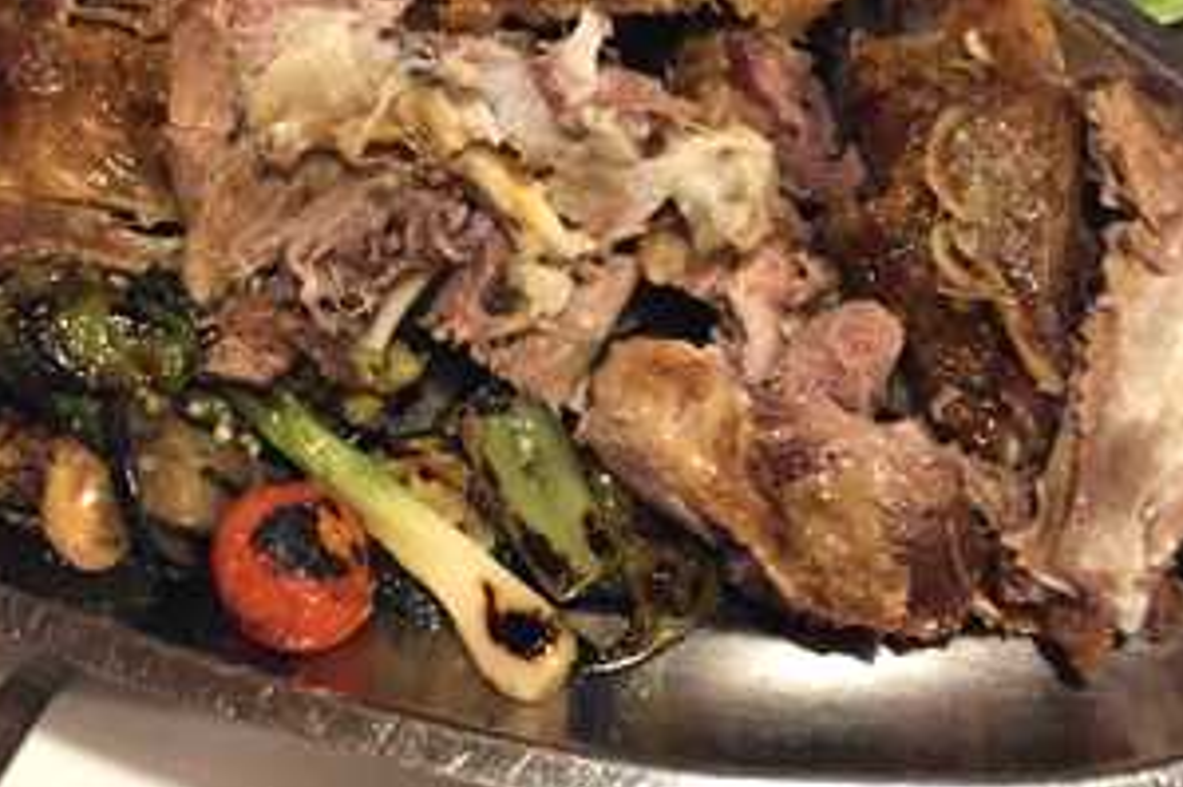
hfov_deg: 36.5
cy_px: 219
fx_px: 1773
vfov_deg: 24.8
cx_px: 382
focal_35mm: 54
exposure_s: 1/20
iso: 250
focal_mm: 4.15
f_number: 2.2
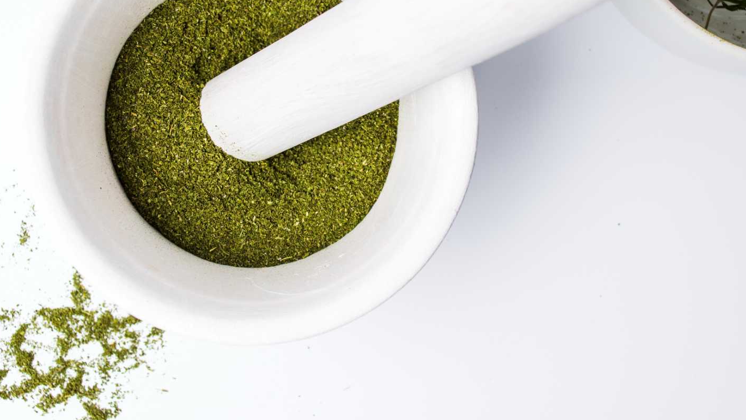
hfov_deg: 35.4
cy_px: 143
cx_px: 372
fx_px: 1167
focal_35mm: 59
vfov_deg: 20.3
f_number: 6.3
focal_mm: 26
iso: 200
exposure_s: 1/80
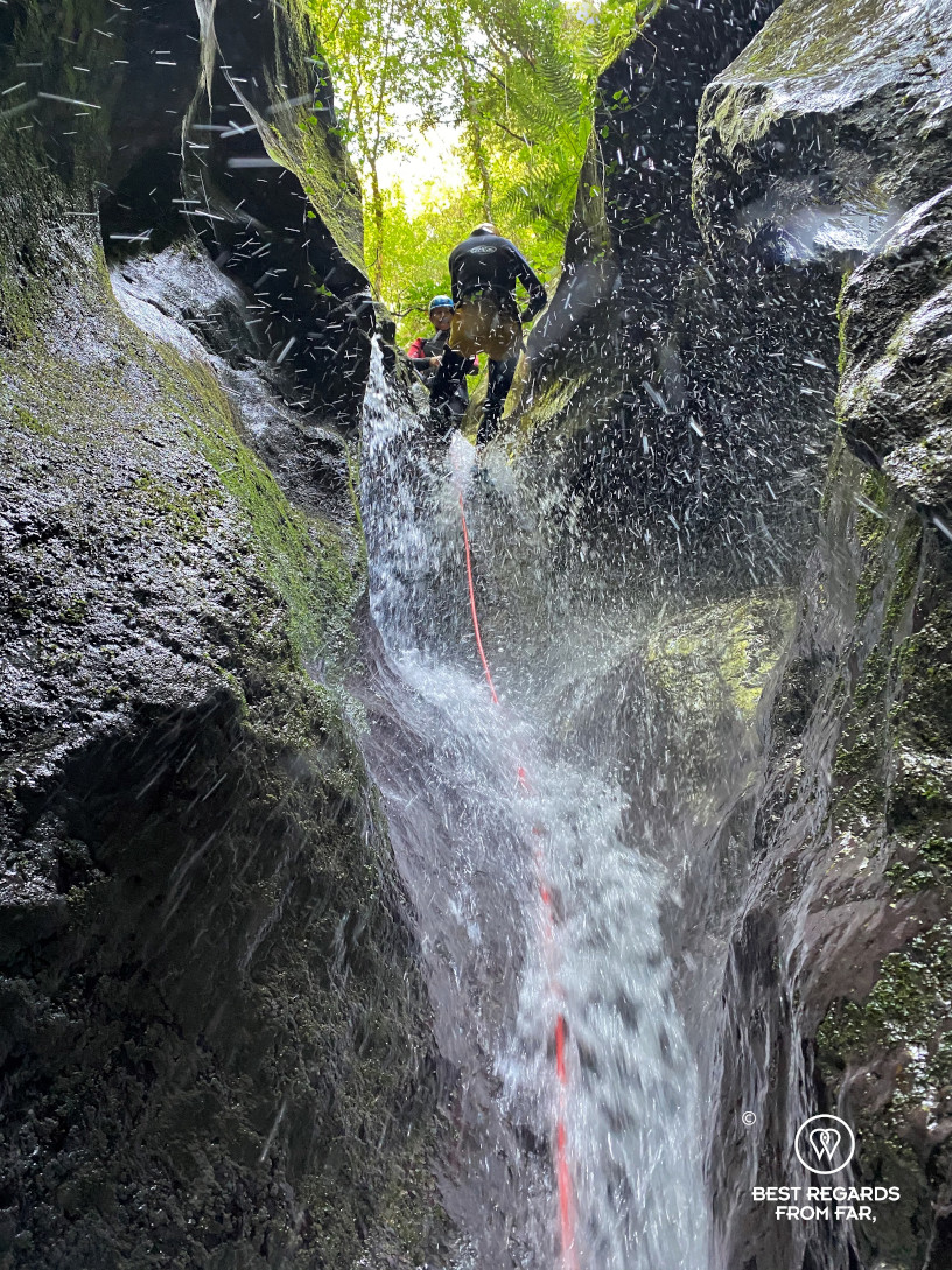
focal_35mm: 26
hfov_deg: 53.0
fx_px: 954
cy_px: 635
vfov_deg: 67.3
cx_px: 476
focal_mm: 4.25
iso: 250
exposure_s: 1/60
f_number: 1.8
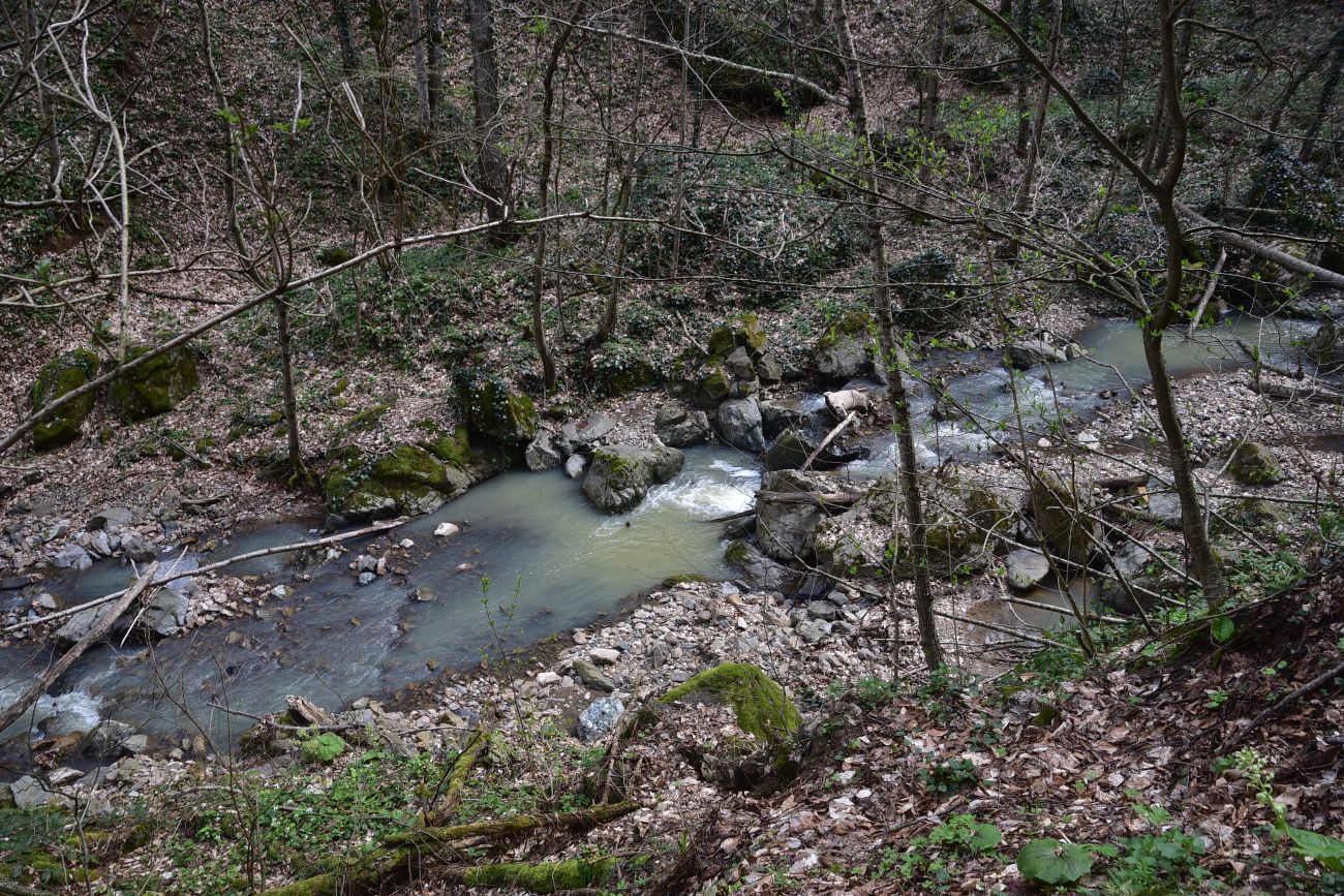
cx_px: 672
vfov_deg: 27.0
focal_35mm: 50
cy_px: 448
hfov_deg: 39.6
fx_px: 1867
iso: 320
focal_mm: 50
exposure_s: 1/125
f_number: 8
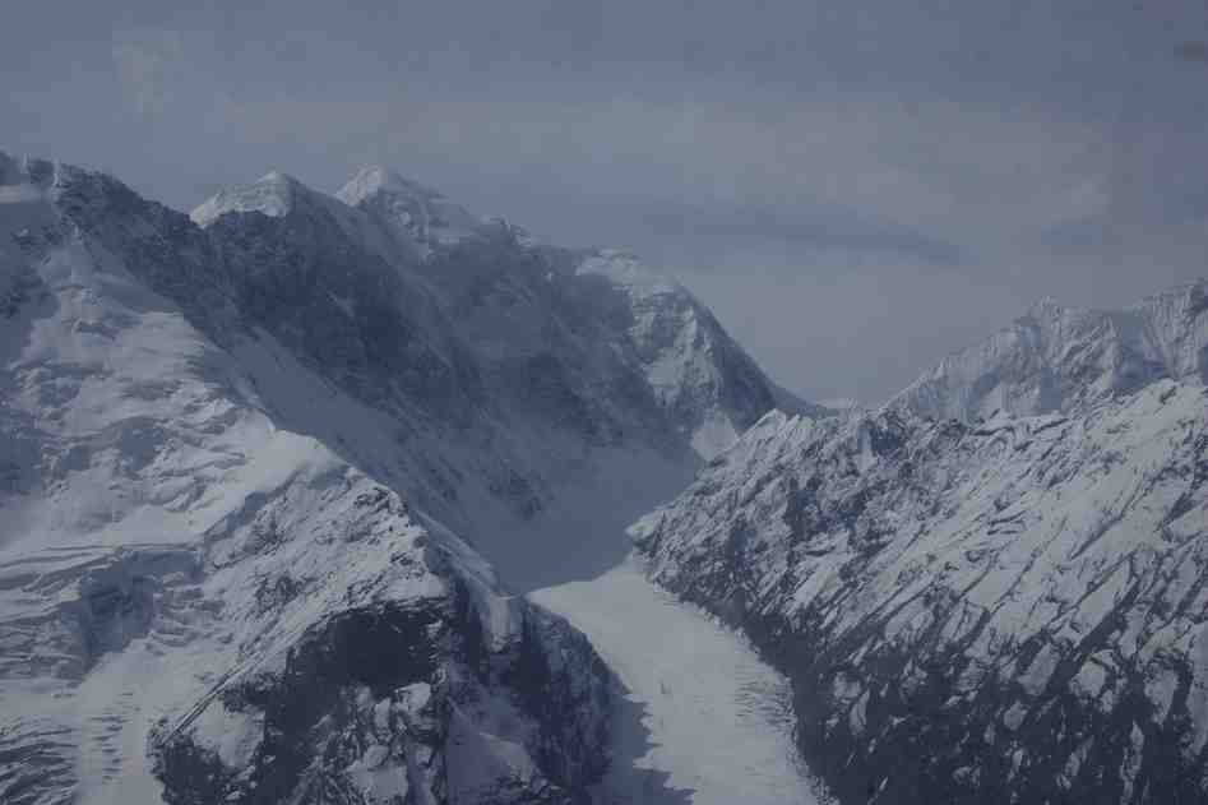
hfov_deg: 45.4
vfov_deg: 31.2
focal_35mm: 43
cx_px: 604
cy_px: 402
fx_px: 1443
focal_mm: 29.4
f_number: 13
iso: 100
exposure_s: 1/125
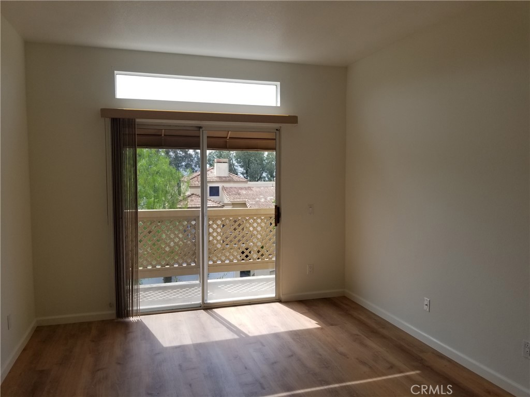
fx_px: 398
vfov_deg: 53.1
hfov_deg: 67.3
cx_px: 265
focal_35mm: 26
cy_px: 198
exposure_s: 1/858
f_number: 1.7
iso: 50
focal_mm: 4.25
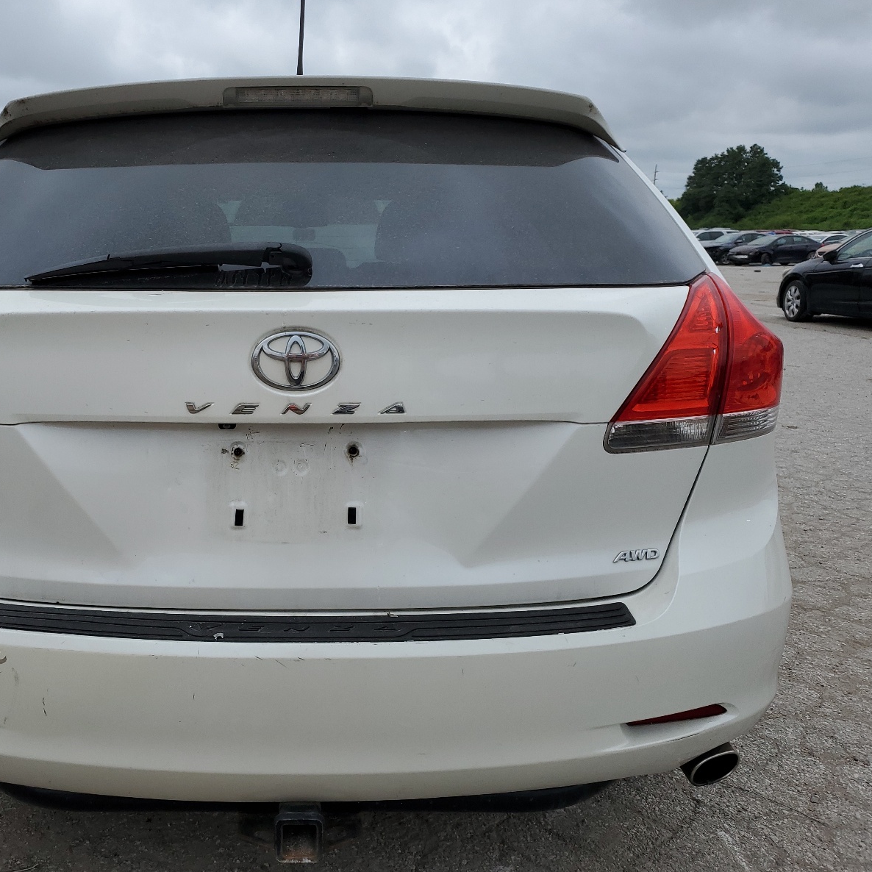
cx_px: 307
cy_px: 437
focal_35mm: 31
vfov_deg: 52.5
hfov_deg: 51.8
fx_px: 883
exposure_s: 1/2000
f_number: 1.5
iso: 50
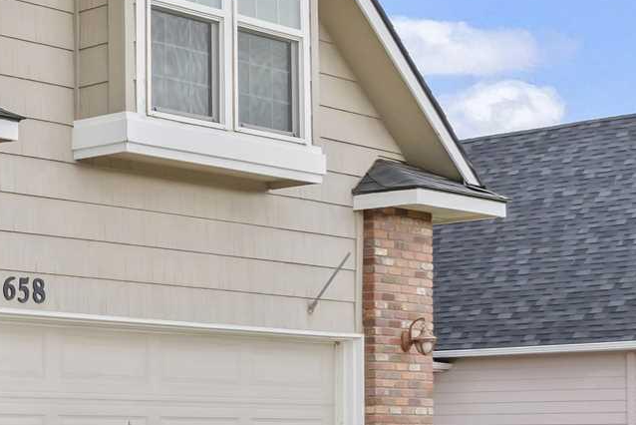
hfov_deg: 16.1
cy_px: 432
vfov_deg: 17.3
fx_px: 1361
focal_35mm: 77
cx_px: -795
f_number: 9
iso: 100
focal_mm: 16
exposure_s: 1/6
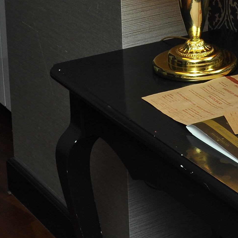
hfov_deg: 12.4
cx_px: 327
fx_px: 1058
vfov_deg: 12.4
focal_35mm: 136
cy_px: -73
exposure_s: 1/125
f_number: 8
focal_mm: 24
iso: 320
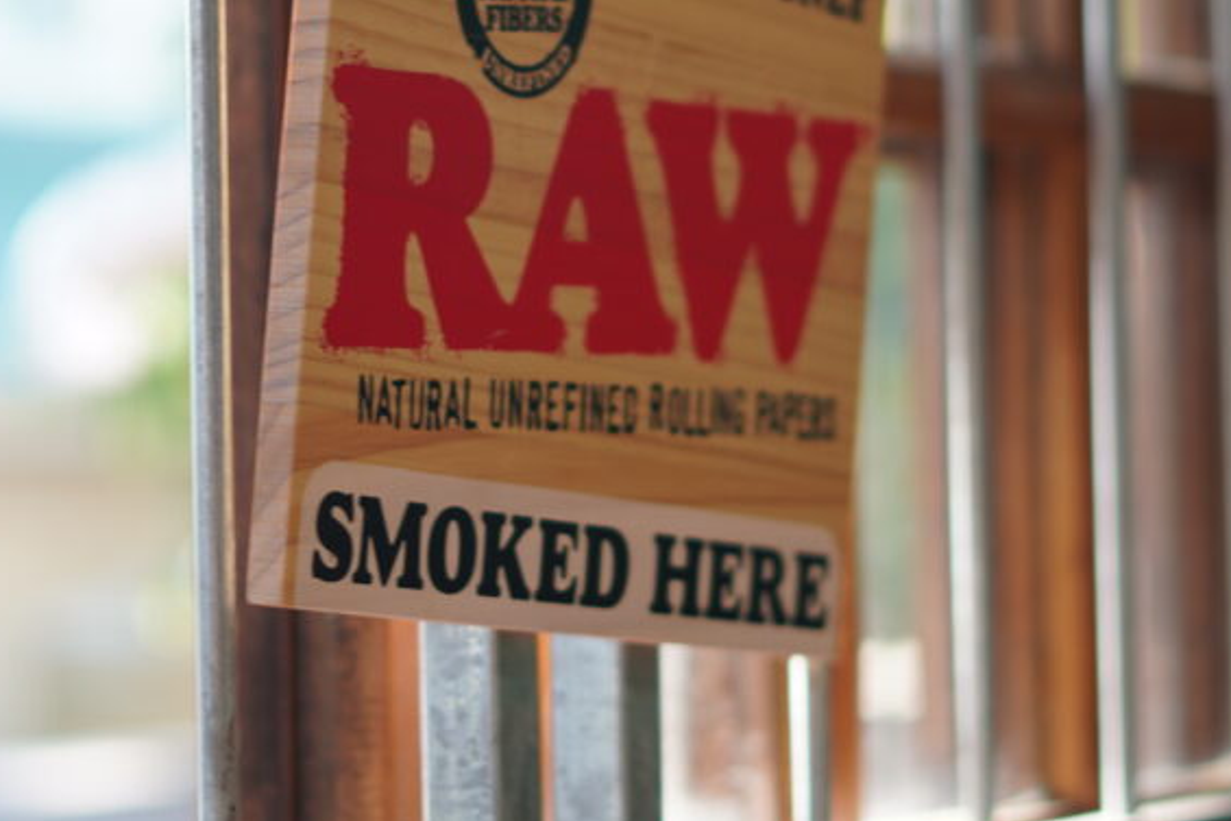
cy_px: 149
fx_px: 4651
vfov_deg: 10.1
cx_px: 671
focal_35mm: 136
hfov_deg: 15.1
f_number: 1.8
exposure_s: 1/80
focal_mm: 50
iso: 100
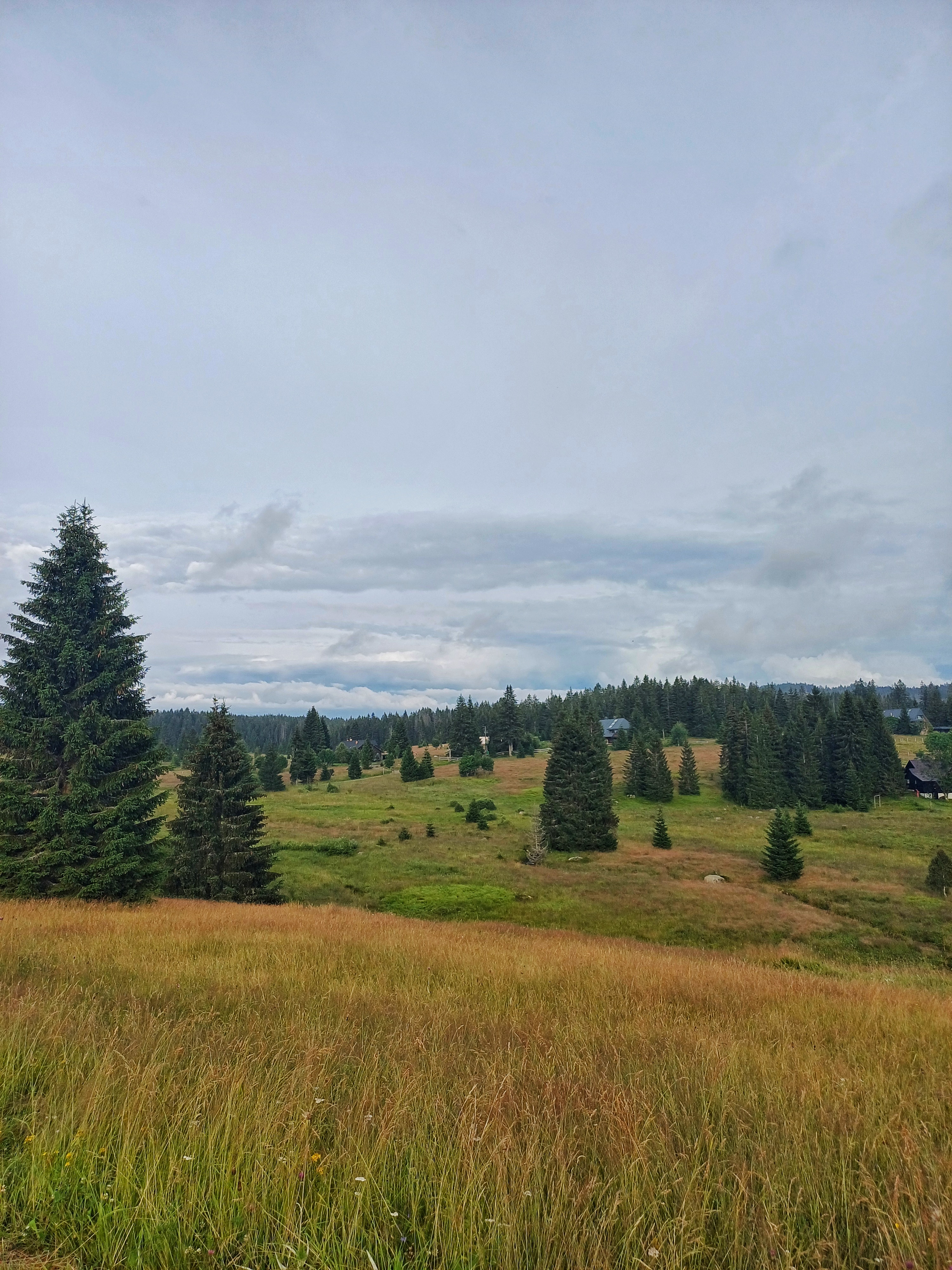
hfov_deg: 54.9
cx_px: 476
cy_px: 635
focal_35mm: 25
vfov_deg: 69.4
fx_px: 917
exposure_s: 1/837
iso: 50
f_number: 1.8
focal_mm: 4.65
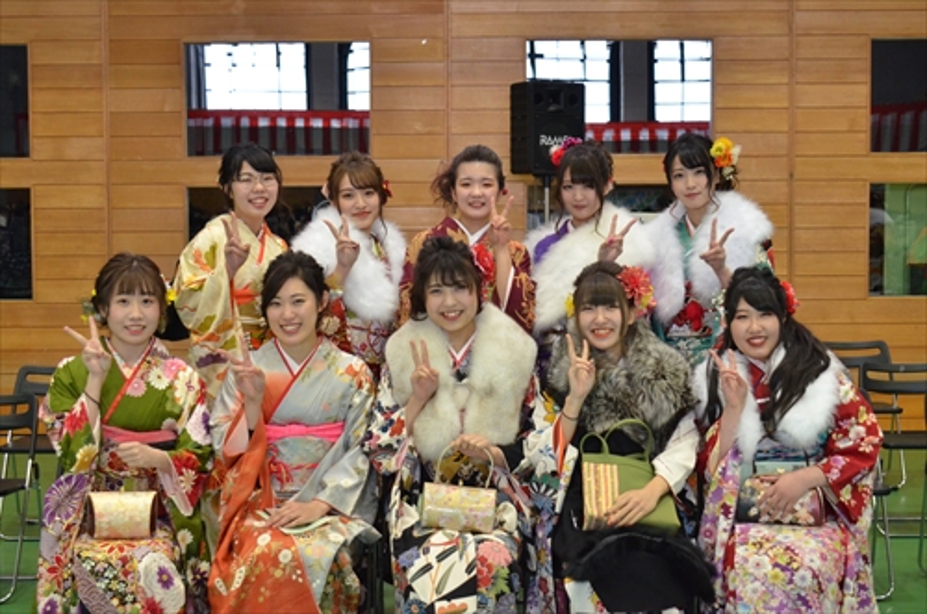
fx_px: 1464
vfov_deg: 23.7
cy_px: 307
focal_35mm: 57
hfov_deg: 35.1
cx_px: 464
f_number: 5.6
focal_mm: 38
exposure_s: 1/250
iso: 2200
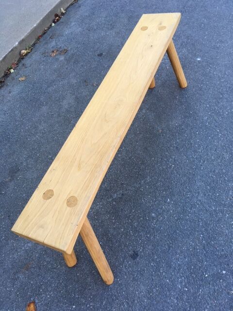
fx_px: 260
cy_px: 156
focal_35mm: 29
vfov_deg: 61.7
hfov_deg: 48.2
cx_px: 116
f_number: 2.2
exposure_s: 1/100
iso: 25
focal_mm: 4.15
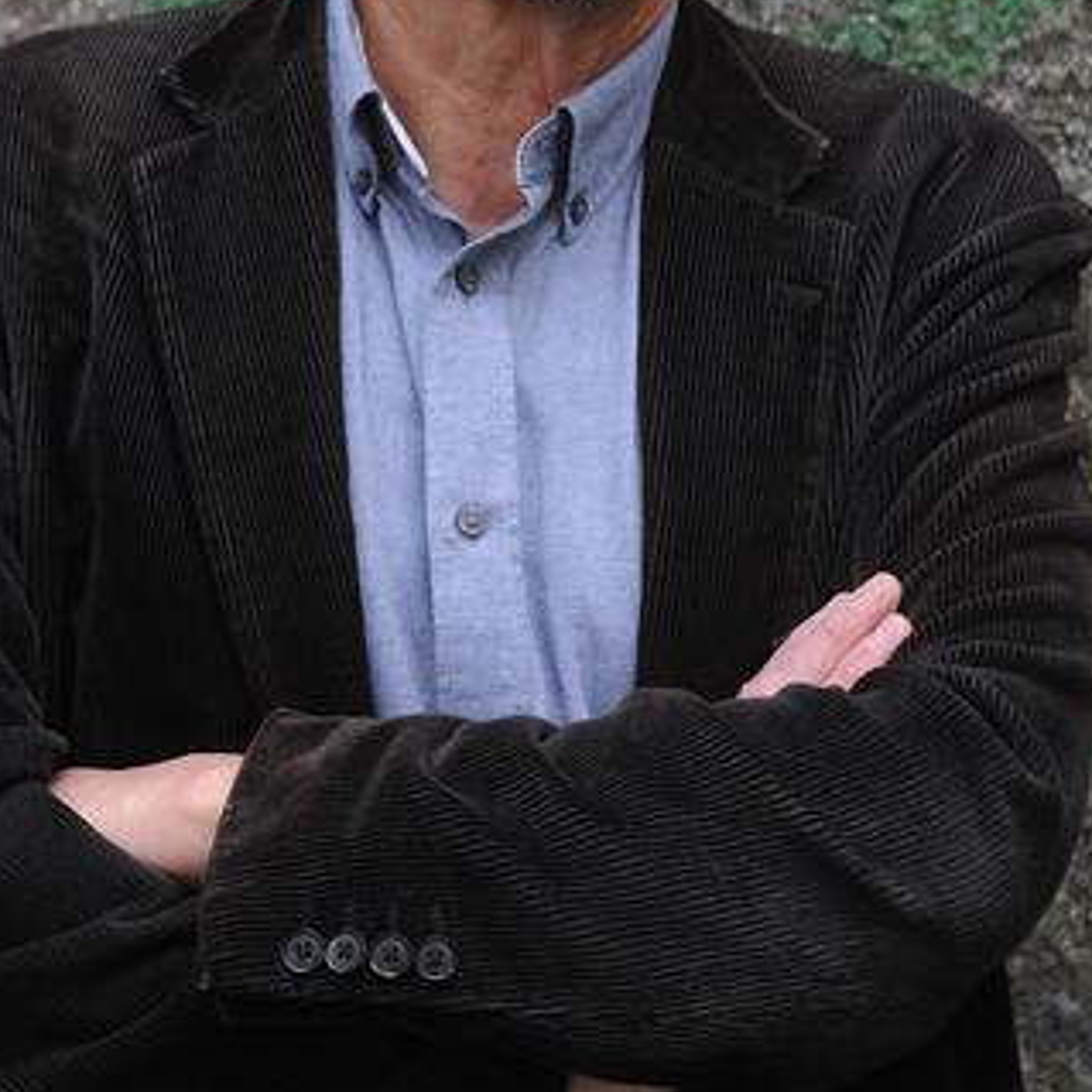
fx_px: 4747
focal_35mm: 133
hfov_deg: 13.1
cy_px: 106
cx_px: 366
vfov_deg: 13.0
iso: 400
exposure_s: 1/250
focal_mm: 50
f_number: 2.8
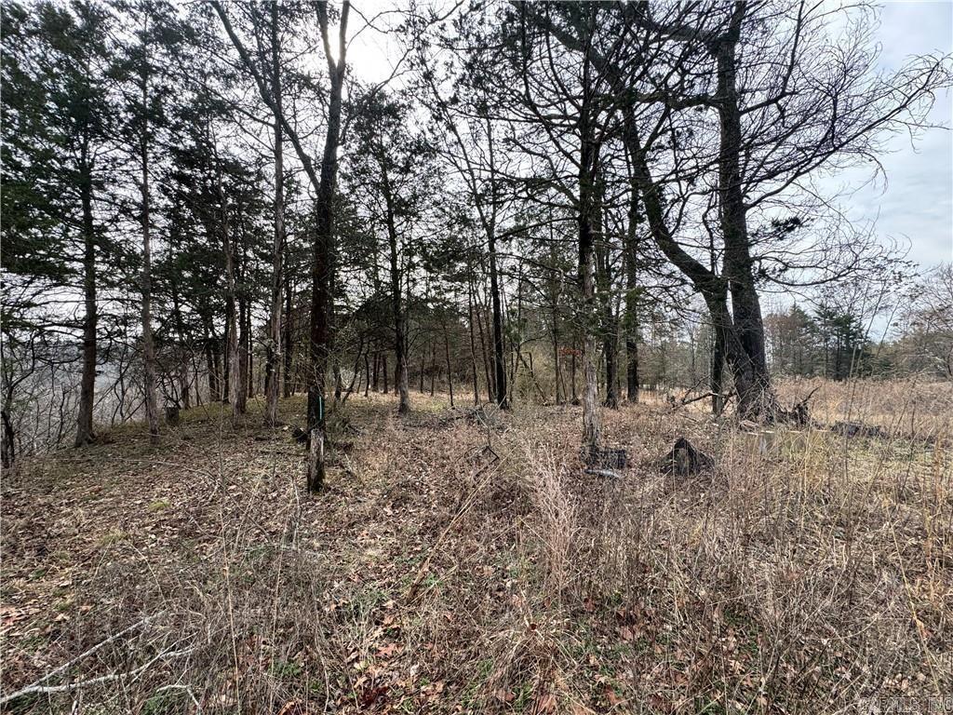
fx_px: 385
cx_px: 476
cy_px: 358
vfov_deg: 85.7
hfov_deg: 102.1
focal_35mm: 14
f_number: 2.2
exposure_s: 1/238
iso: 40
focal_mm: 2.22
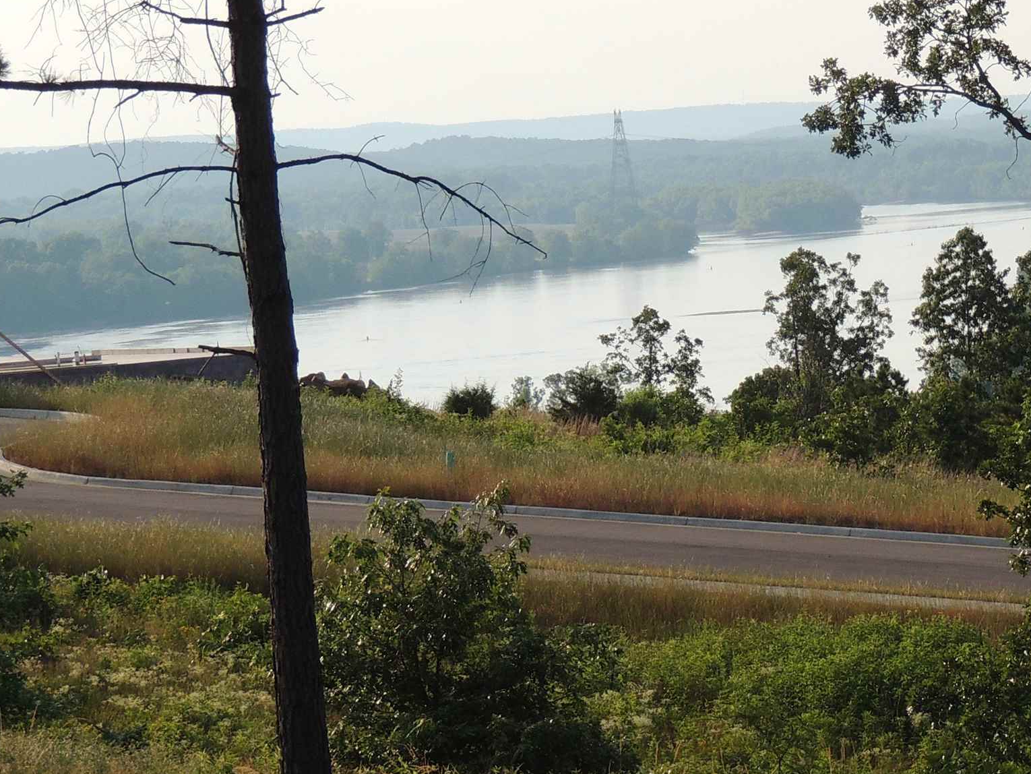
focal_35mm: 271
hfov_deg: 7.3
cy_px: 424
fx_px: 8073
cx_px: 706
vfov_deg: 5.5
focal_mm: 24
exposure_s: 1/640
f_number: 4.3
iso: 100
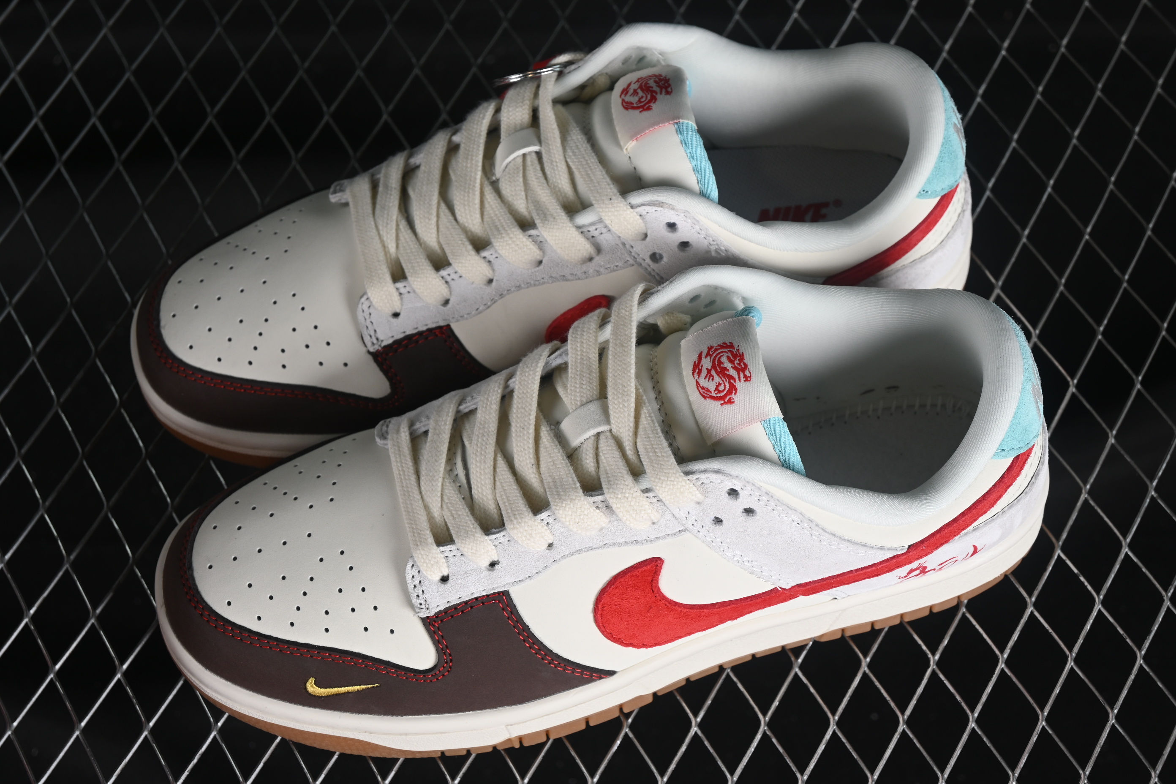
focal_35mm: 75
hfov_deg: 27.0
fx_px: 2450
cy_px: 392
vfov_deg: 18.2
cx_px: 588
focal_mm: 50
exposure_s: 1/80
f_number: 7.1
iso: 160
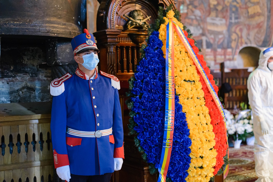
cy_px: 91
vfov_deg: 27.0
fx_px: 379
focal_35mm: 50
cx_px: 136
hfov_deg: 39.6
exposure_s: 1/60
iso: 2500
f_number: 2.2
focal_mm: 50
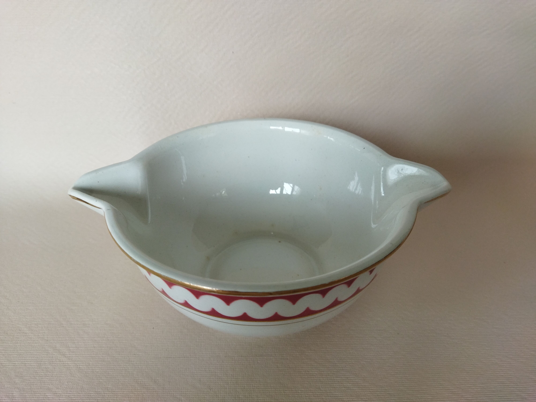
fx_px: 418
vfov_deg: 51.4
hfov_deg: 65.3
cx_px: 268
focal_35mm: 27
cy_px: 201
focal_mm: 4.71
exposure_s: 1/100
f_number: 1.79
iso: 125
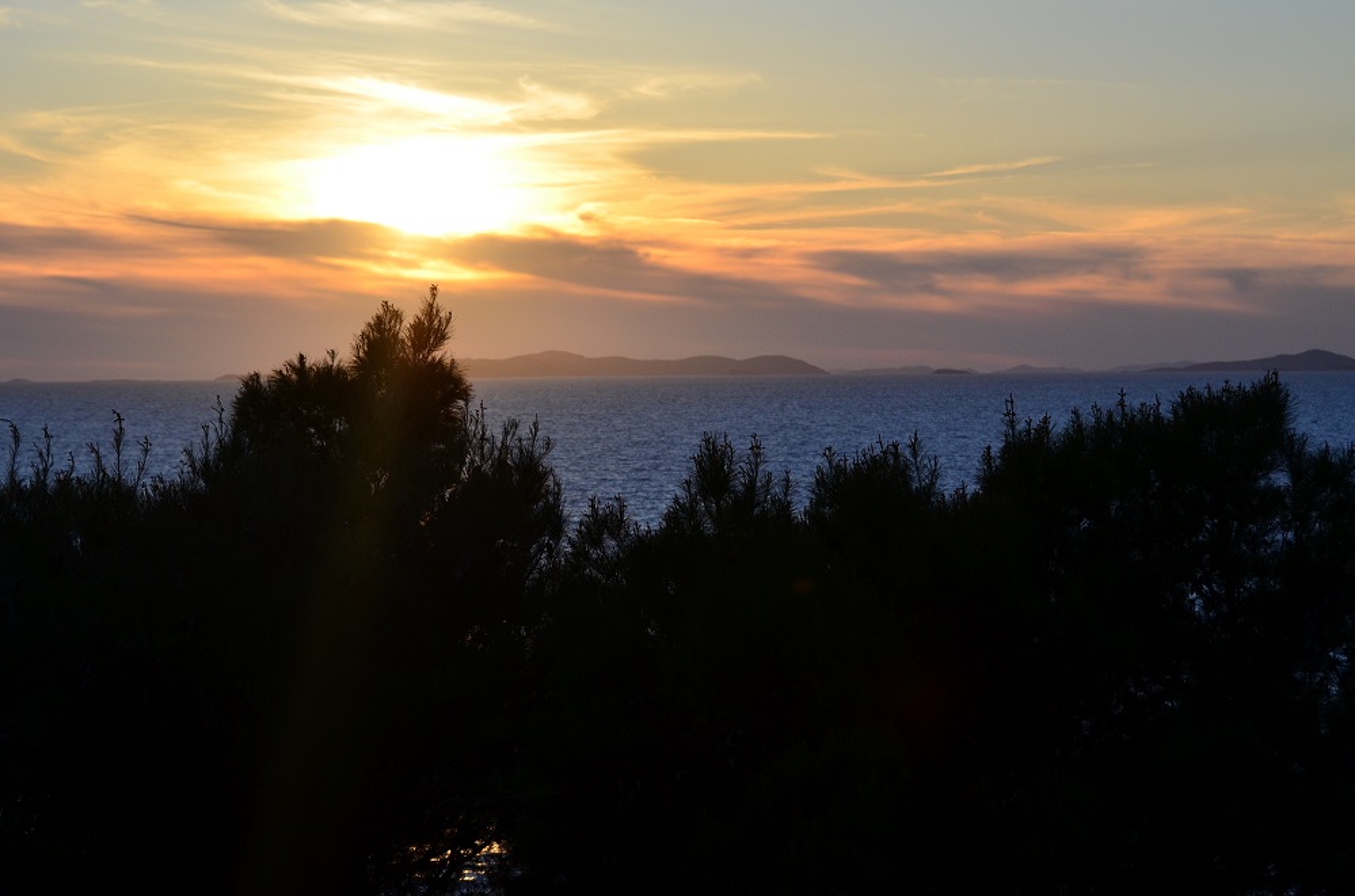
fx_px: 3943
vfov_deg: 13.0
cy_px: 448
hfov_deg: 19.5
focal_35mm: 105
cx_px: 678
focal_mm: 70
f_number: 5.6
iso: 400
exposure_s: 1/2500
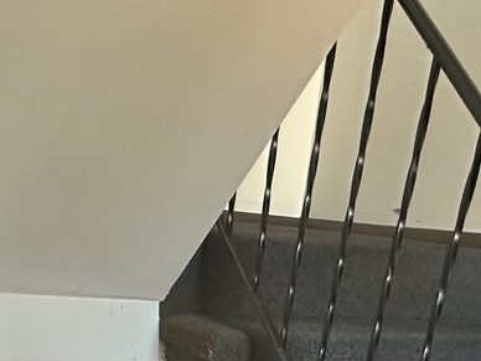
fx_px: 723
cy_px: 648
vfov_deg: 20.2
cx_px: 159
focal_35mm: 52
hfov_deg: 36.4
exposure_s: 1/60
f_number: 2.2
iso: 400
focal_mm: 2.22
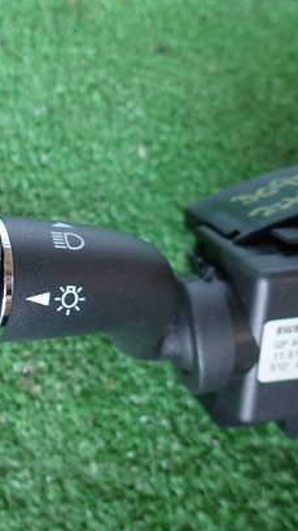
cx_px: -56
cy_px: 275
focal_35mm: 40
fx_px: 562
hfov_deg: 26.5
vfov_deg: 50.5
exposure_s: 1/30
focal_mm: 4.5
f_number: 2
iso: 200
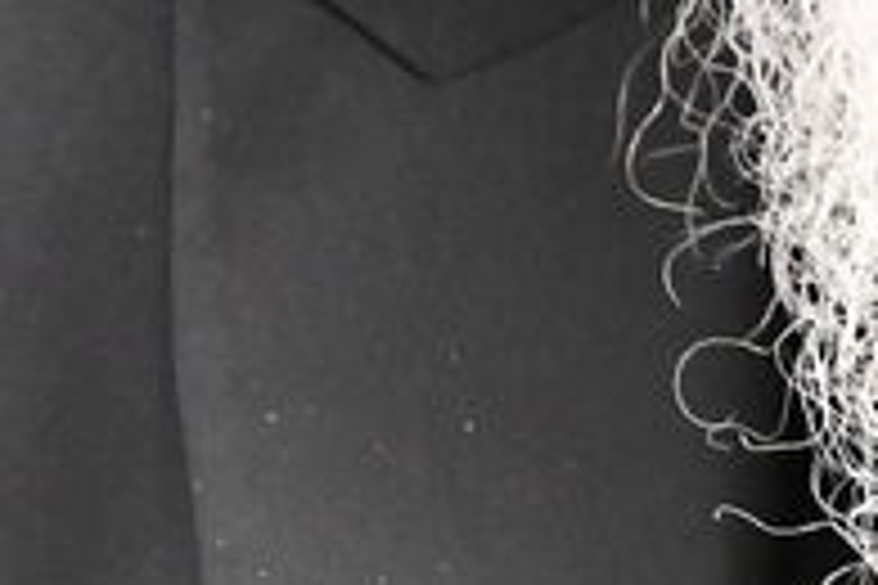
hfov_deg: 1.9
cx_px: 1207
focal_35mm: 1077
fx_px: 26265
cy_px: -745
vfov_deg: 1.3
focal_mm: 150
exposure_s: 1/100
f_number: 5.6
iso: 4000
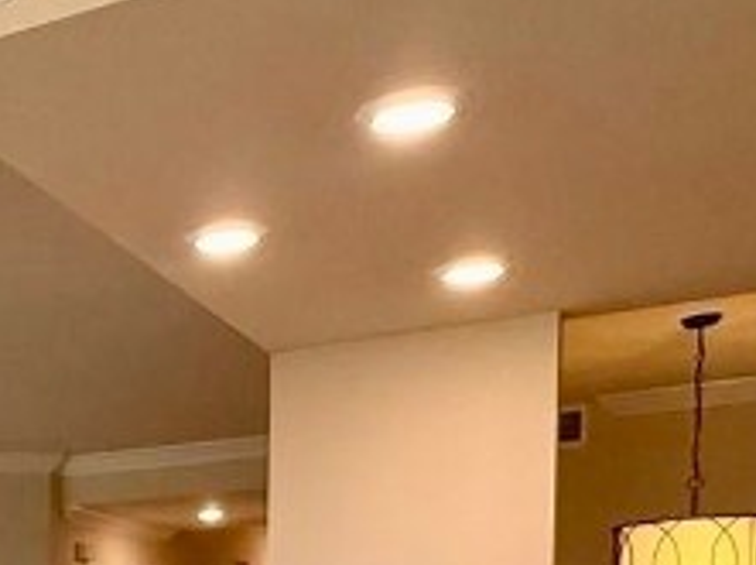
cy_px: 808
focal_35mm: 65
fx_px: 1417
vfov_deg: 19.9
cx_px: -226
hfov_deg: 25.7
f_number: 2.2
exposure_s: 1/120
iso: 250
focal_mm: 2.22
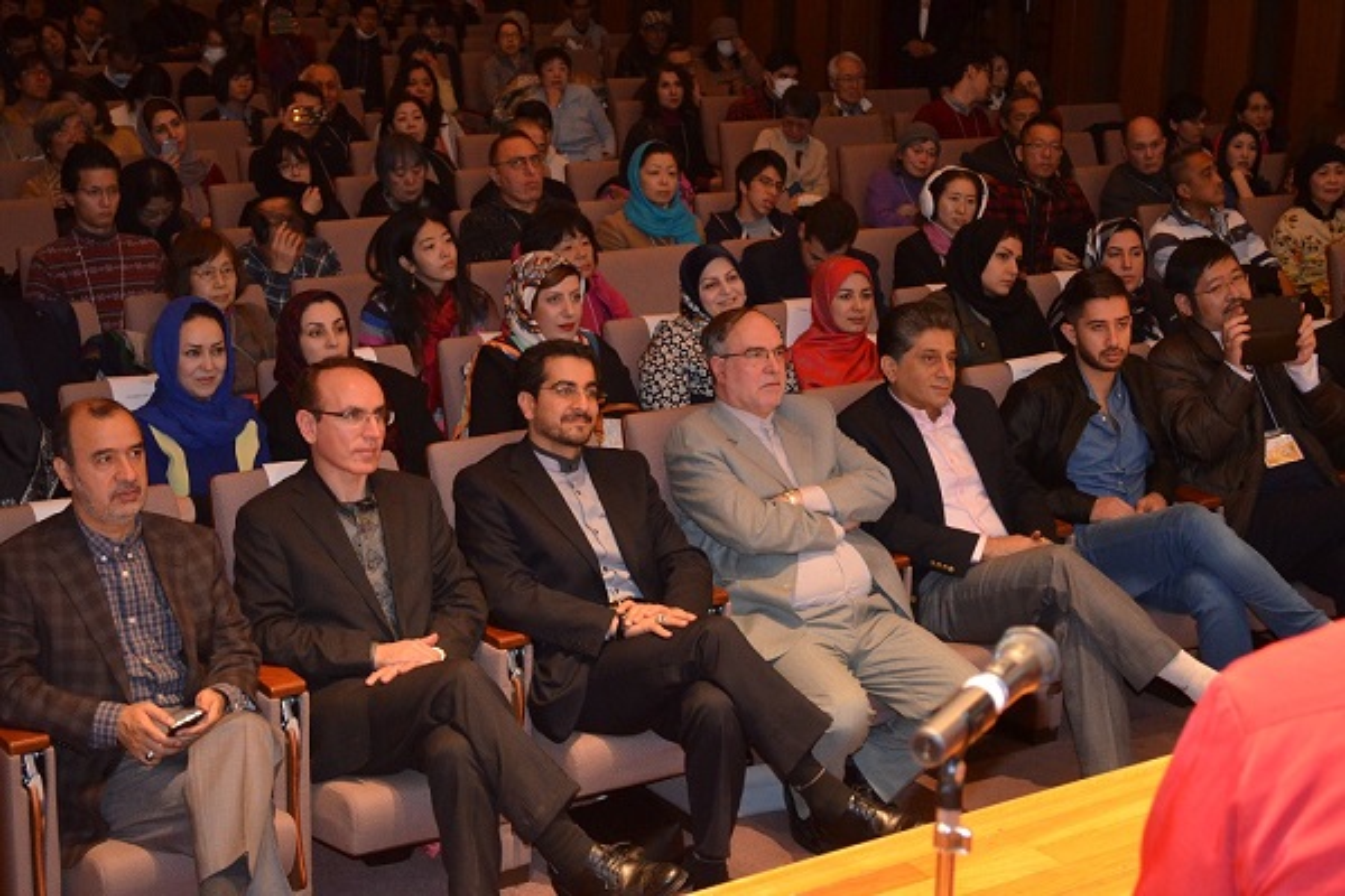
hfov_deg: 33.4
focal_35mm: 60
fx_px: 2241
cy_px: 448
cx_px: 672
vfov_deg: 22.6
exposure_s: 1/60
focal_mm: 40
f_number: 5.3
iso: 3200
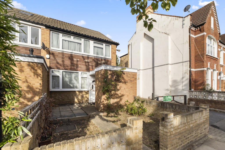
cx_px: 112
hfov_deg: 100.4
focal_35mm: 15
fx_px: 94
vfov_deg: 77.3
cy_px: 75
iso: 640
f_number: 8
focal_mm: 10
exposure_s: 1/1250
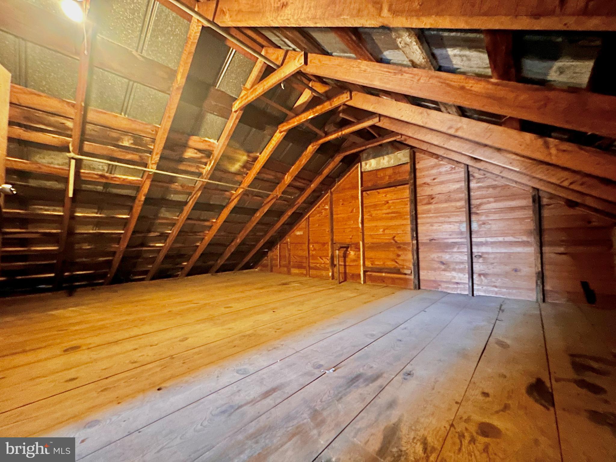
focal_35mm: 14
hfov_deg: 102.1
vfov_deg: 85.7
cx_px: 308
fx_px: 249
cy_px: 231
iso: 1250
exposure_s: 1/8
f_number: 2.2
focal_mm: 2.22
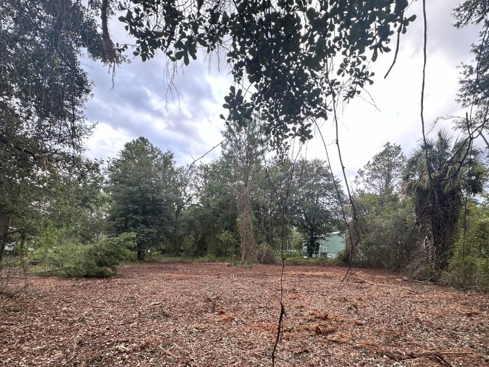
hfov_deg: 81.7
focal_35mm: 20
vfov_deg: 63.9
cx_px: 253
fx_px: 283
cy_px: 252
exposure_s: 1/99
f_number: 2.2
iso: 50
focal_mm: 2.22
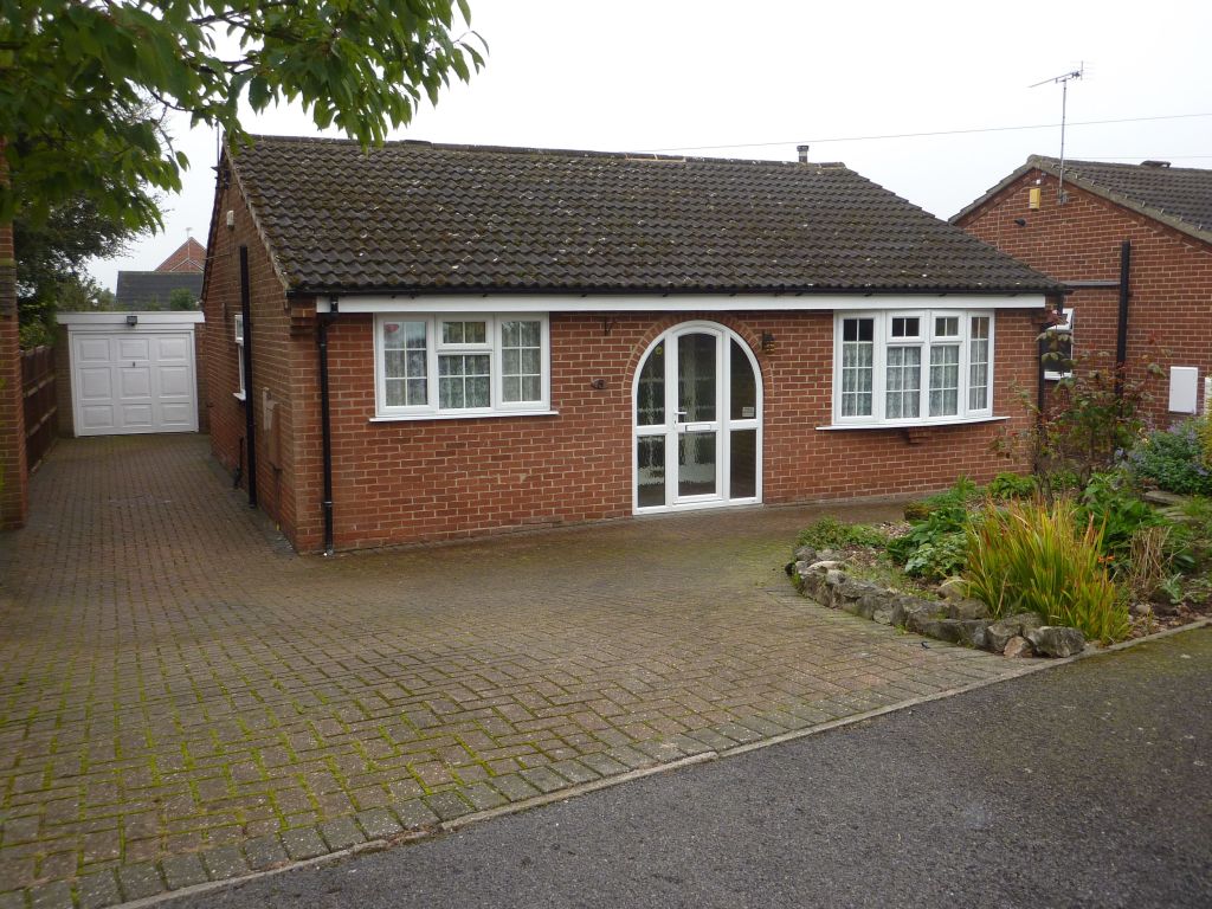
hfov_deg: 56.8
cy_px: 454
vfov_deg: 44.2
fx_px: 1120
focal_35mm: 32
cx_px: 606
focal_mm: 5.3
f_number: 4
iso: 100
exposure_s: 1/160
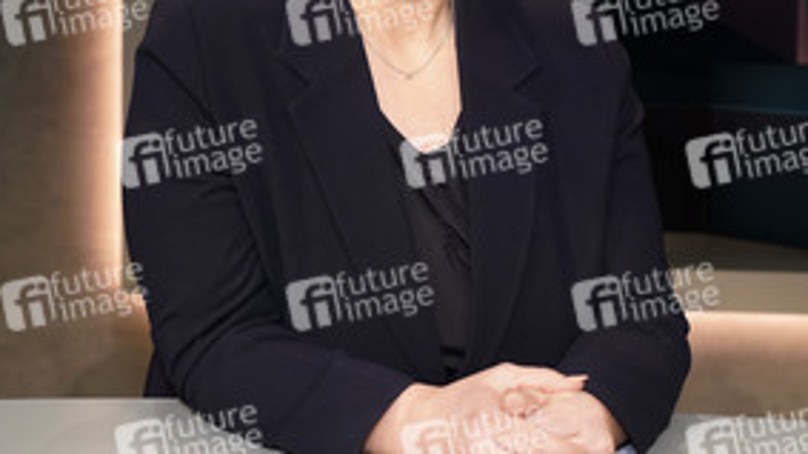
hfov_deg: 34.9
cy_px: 83
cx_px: 398
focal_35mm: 60
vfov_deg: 19.8
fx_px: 1285
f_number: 5
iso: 2000
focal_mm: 36
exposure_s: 1/160
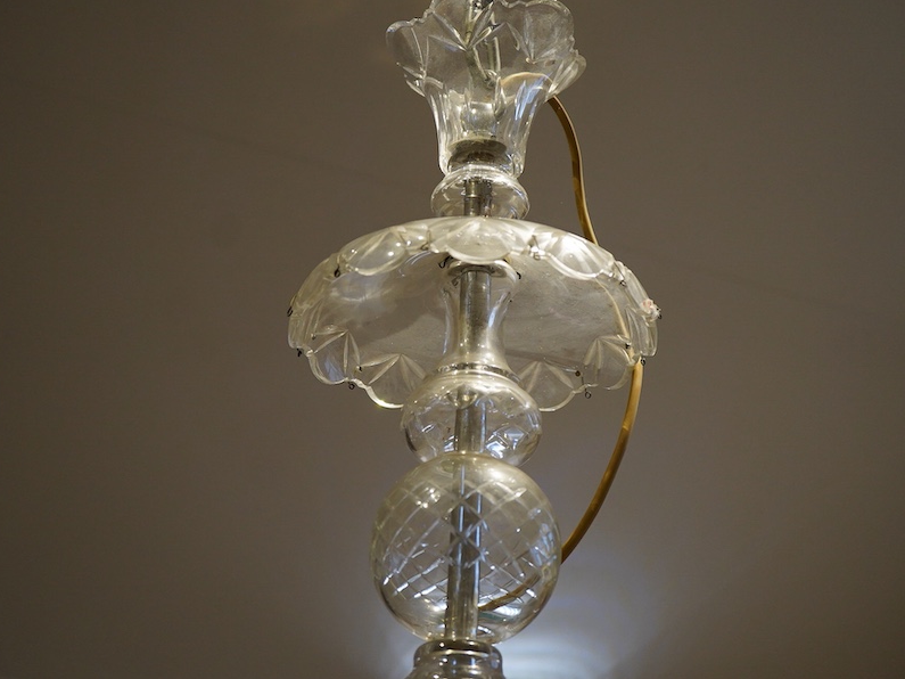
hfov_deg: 38.9
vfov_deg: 29.7
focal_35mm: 49
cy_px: 340
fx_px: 1281
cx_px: 479
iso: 1250
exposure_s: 1/125
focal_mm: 30
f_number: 3.5
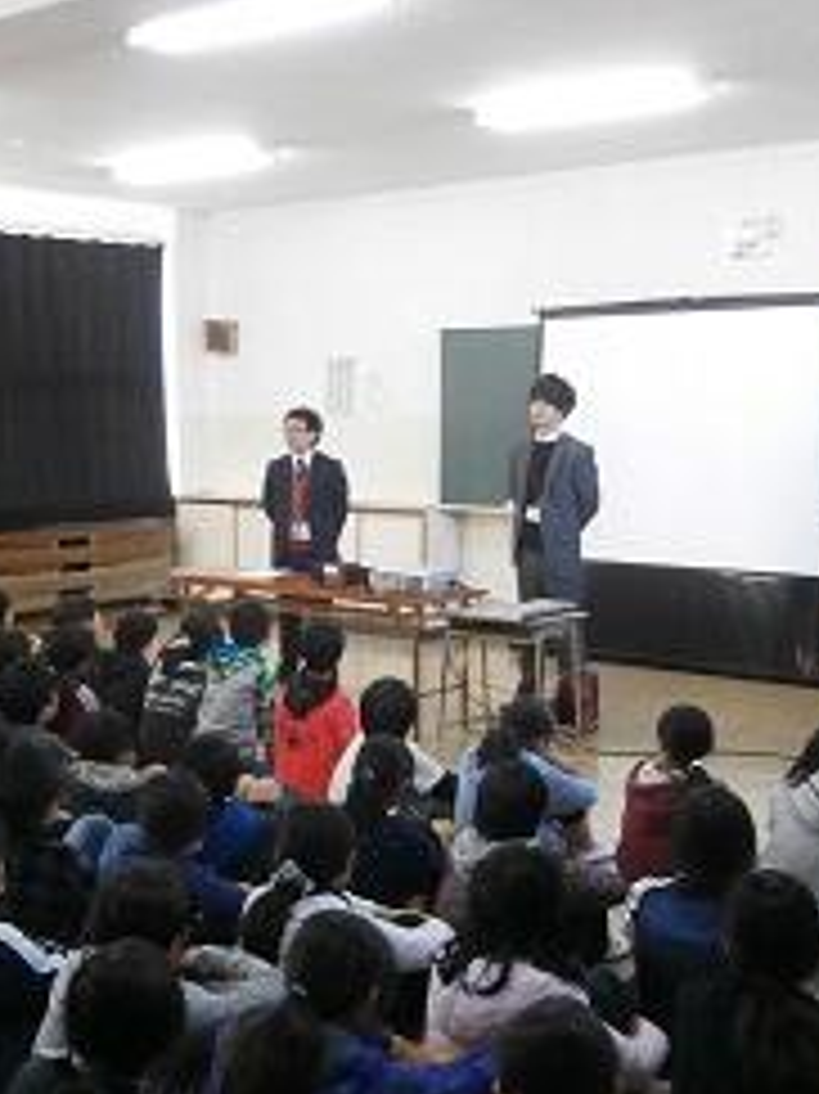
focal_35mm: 51
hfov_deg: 28.5
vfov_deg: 37.4
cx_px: 346
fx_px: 1610
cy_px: 630
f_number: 2.9
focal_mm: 5.5
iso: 200
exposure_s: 1/30
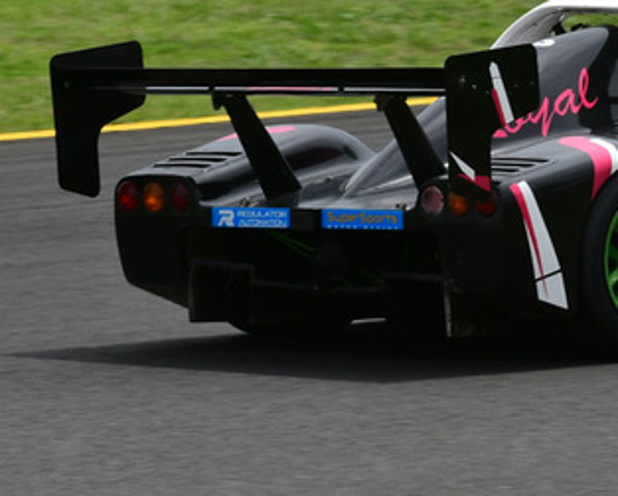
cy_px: 79
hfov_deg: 2.2
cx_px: 638
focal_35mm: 899
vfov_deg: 1.7
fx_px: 16458
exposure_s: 1/640
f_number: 11
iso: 320
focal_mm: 250
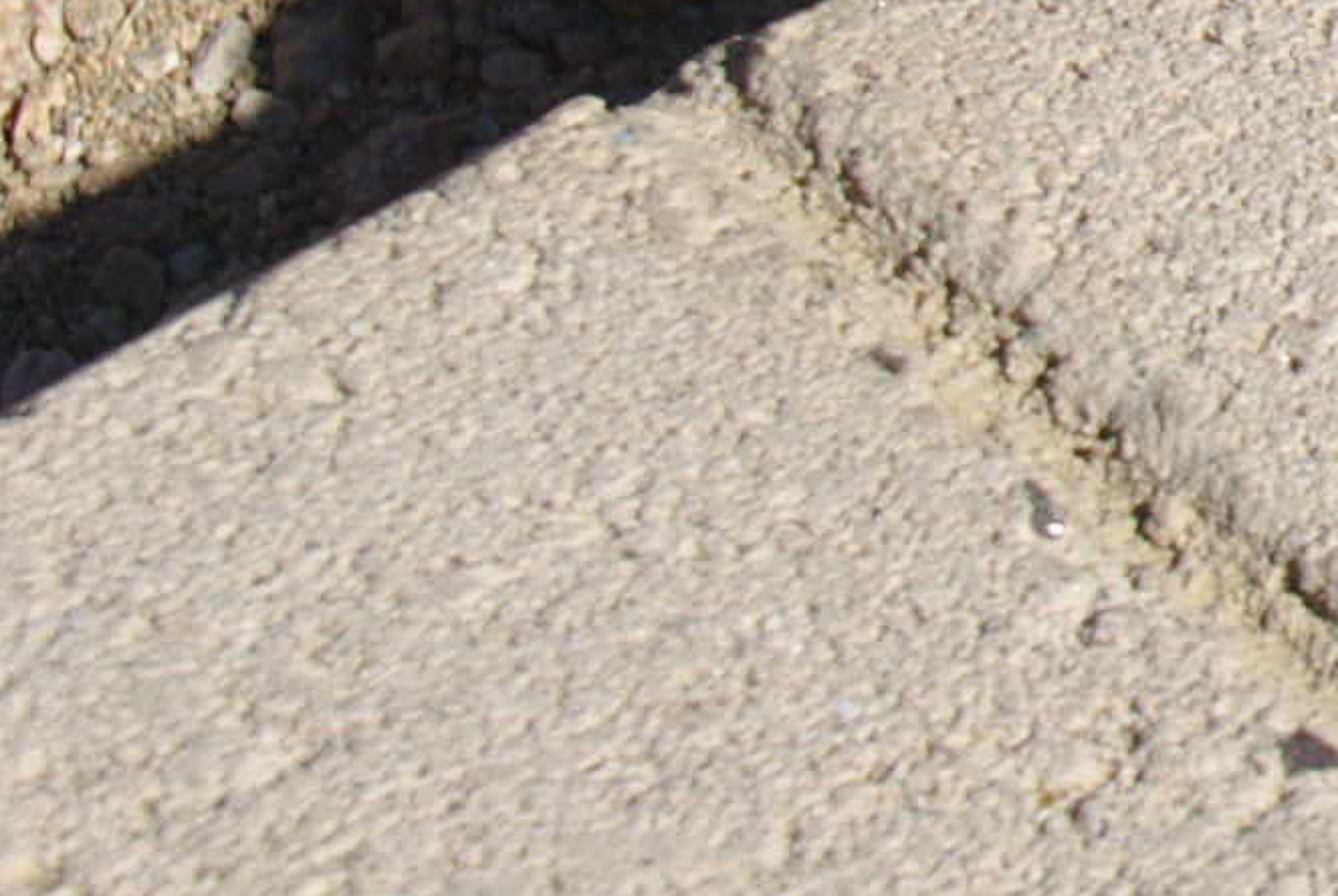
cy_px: -905
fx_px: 15110
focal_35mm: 406
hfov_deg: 4.9
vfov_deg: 3.4
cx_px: 3804
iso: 100
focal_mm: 46
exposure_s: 1/400
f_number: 10
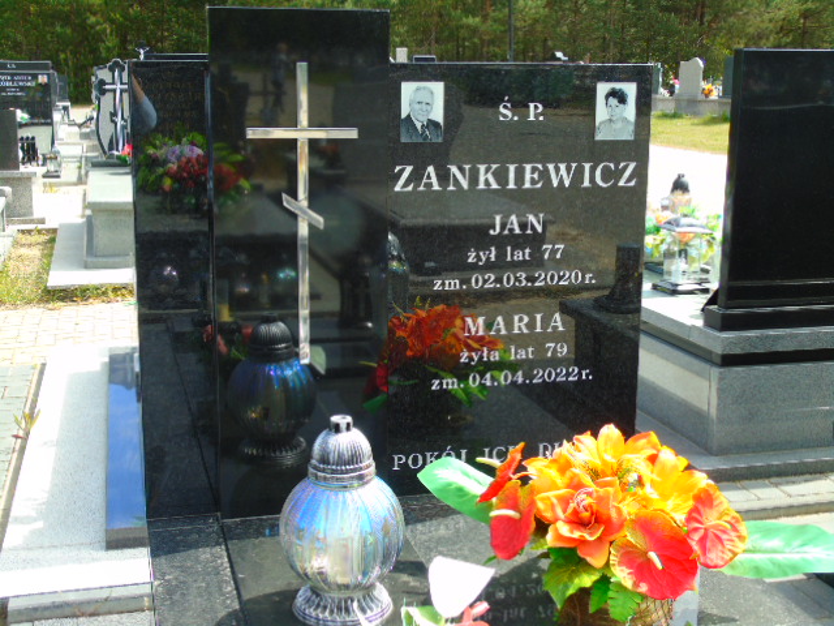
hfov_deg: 41.2
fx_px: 1108
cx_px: 417
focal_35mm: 46
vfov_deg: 31.5
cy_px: 313
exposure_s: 1/250
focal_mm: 8.2
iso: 80
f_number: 4.1
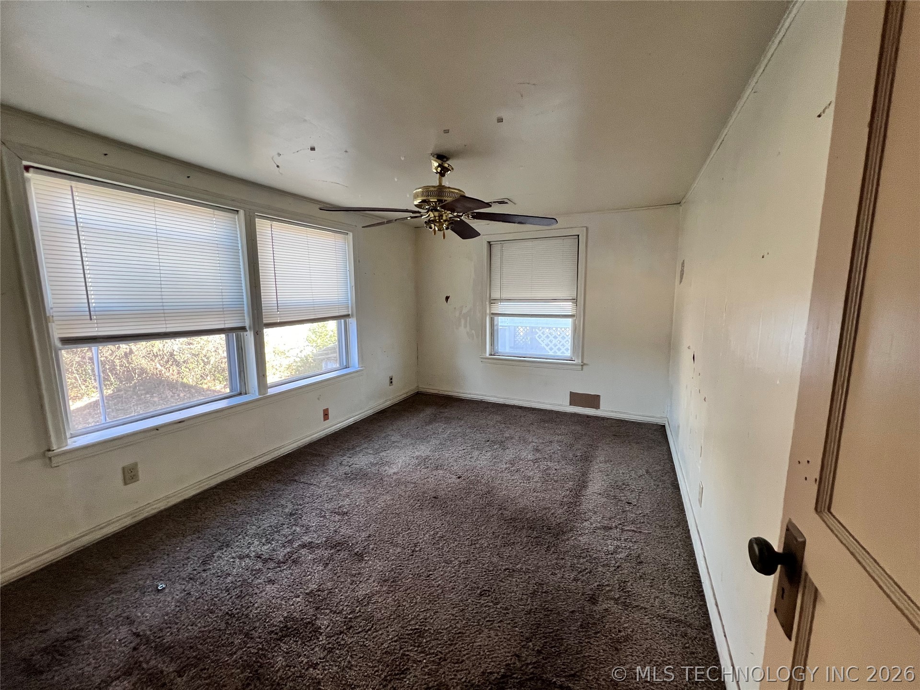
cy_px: 345
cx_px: 460
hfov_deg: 106.2
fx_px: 346
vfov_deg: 89.9
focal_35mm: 13
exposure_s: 1/120
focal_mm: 1.57
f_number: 1.8
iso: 200
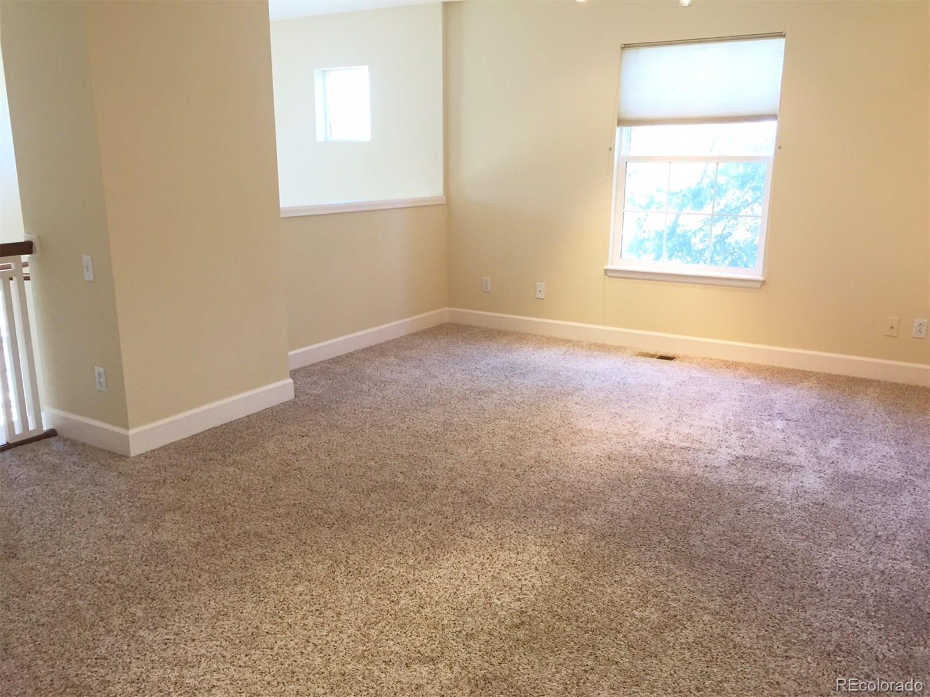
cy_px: 348
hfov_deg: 61.7
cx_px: 465
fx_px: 779
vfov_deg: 48.2
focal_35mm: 29
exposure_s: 1/30
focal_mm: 4.15
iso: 50
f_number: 2.2
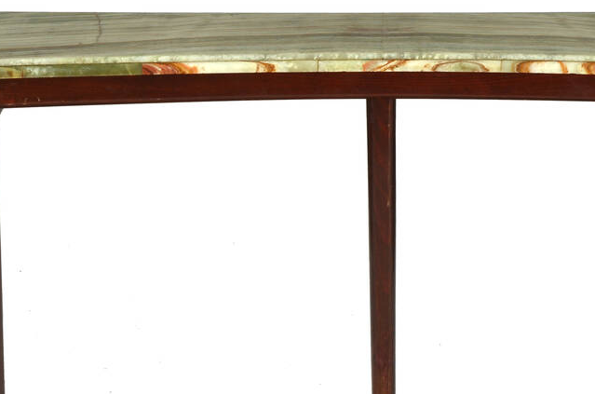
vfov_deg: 14.6
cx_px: 385
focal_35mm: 92
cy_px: 376
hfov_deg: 22.1
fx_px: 1517
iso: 250
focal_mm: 28
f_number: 16
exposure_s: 1/200
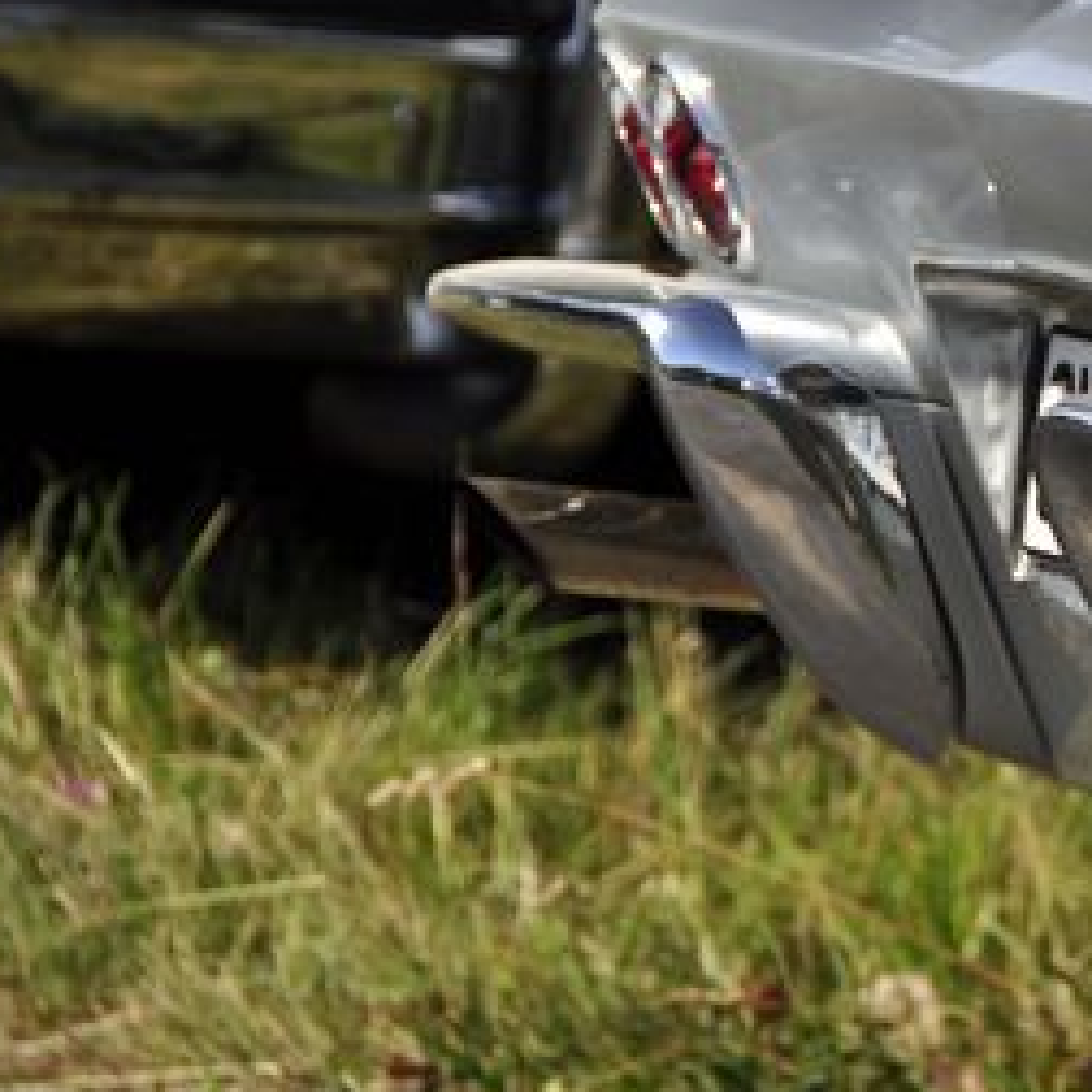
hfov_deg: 3.2
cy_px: 384
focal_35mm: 549
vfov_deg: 3.2
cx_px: 1330
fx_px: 19594
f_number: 5.6
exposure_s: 1/250
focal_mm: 170
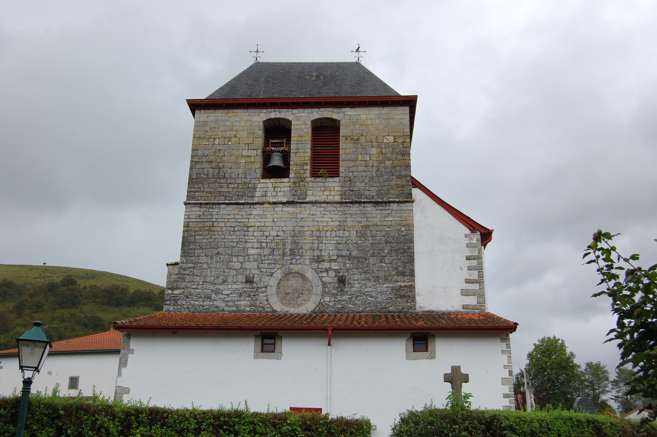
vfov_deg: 34.1
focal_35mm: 39
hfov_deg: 49.6
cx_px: 328
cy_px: 218
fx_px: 711
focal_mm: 26
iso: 200
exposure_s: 1/400
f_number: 7.1
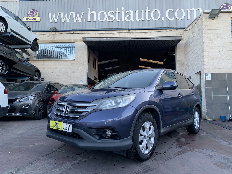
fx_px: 174
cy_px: 87
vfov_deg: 53.1
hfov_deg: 67.3
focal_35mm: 26
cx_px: 116
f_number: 1.8
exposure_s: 1/122
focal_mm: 4.25
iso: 25
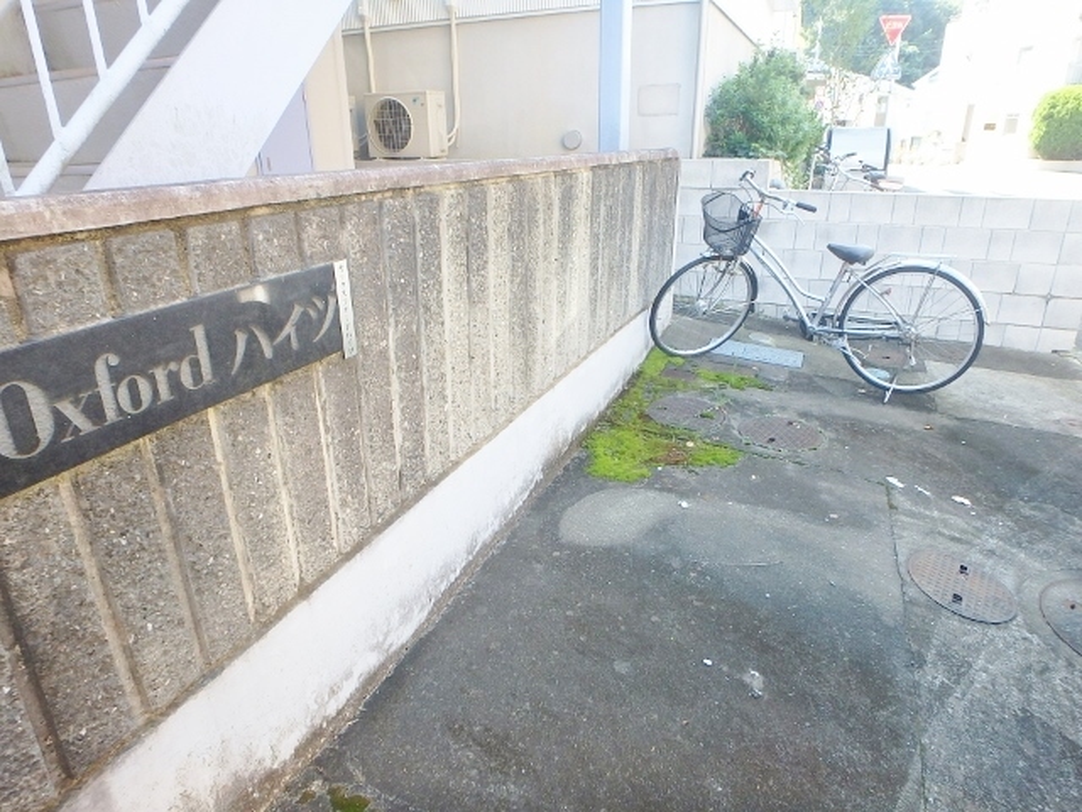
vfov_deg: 63.4
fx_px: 656
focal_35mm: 21
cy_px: 406
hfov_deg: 79.0
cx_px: 541
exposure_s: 1/80
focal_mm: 3.7
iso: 125
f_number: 3.5
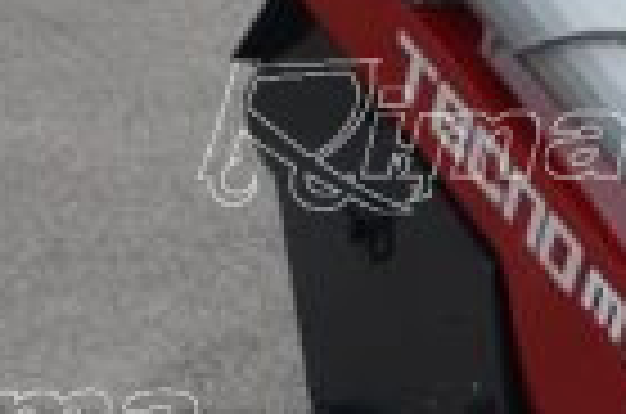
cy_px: 274
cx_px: 1698
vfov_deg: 7.0
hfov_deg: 9.1
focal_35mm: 194
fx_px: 3366
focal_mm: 13.09
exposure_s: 1/320
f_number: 5.6
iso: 125
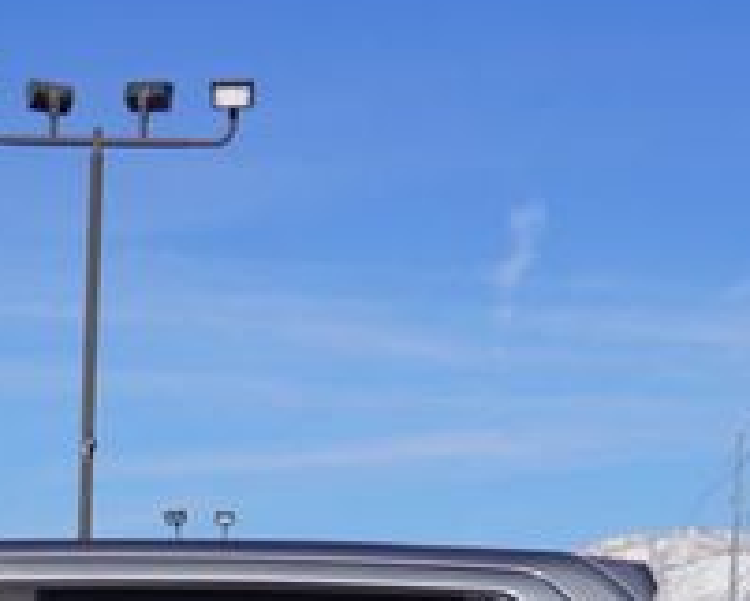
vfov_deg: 9.6
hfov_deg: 12.7
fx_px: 3340
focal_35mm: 150
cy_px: 1206
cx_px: 93
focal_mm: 21
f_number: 10
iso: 100
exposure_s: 1/250
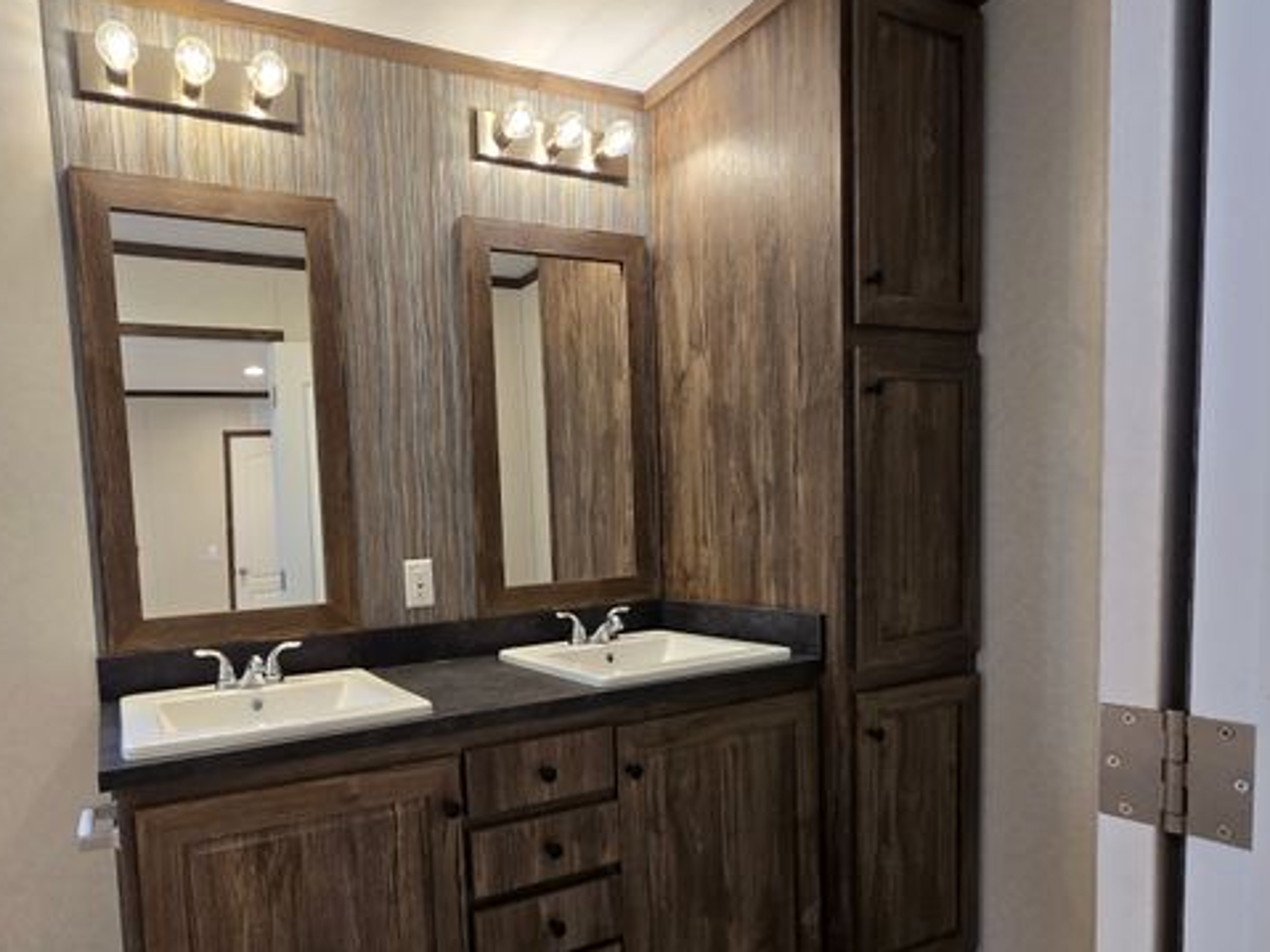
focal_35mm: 19
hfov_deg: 81.9
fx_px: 697
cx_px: 427
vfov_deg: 67.6
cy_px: 595
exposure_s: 1/60
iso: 100
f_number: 2.2
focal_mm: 2.2
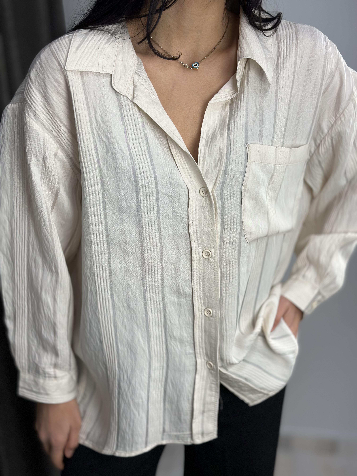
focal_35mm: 48
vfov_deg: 39.7
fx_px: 660
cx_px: 178
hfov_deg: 30.3
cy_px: 238
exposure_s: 1/124
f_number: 1.78
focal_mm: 6.86
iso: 64
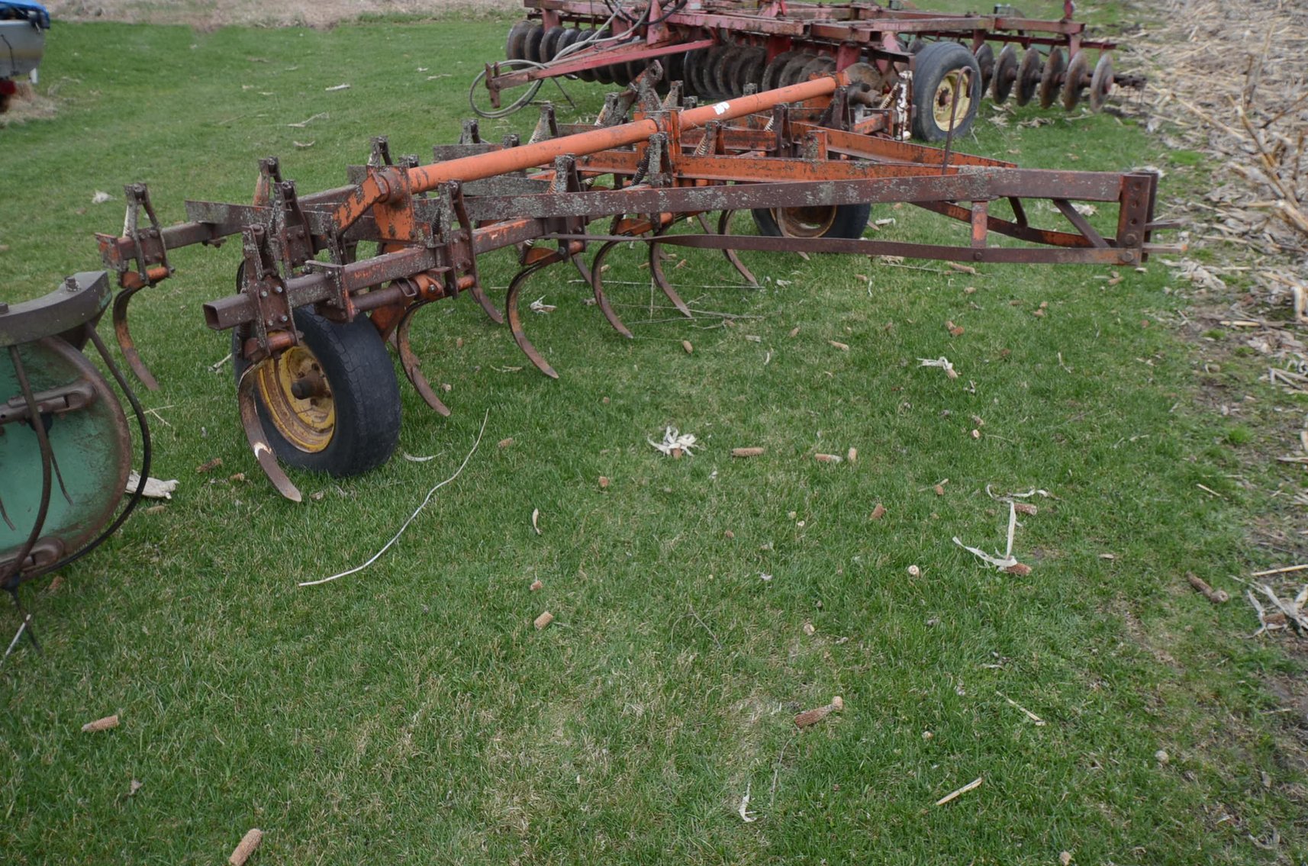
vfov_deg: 43.4
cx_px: 654
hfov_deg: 62.0
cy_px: 433
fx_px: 1088
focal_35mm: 30
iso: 250
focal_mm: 20
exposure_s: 1/250
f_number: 8
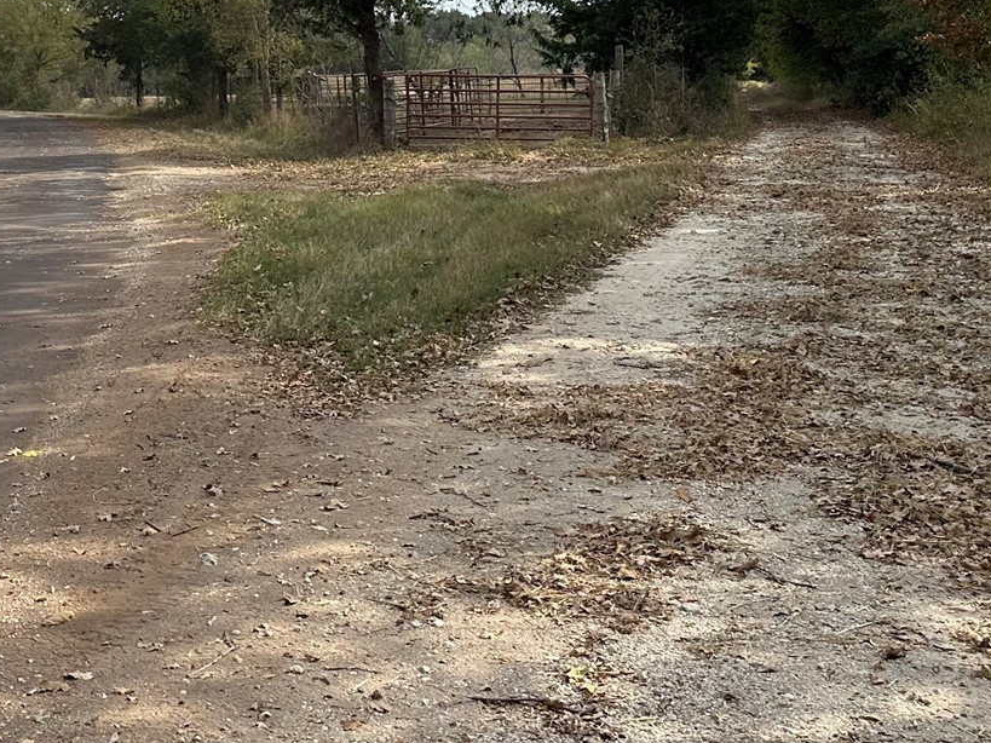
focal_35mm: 60
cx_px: 221
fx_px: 1717
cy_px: 88
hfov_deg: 31.5
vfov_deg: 23.8
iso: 80
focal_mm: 6.86
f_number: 1.78
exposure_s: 1/4016
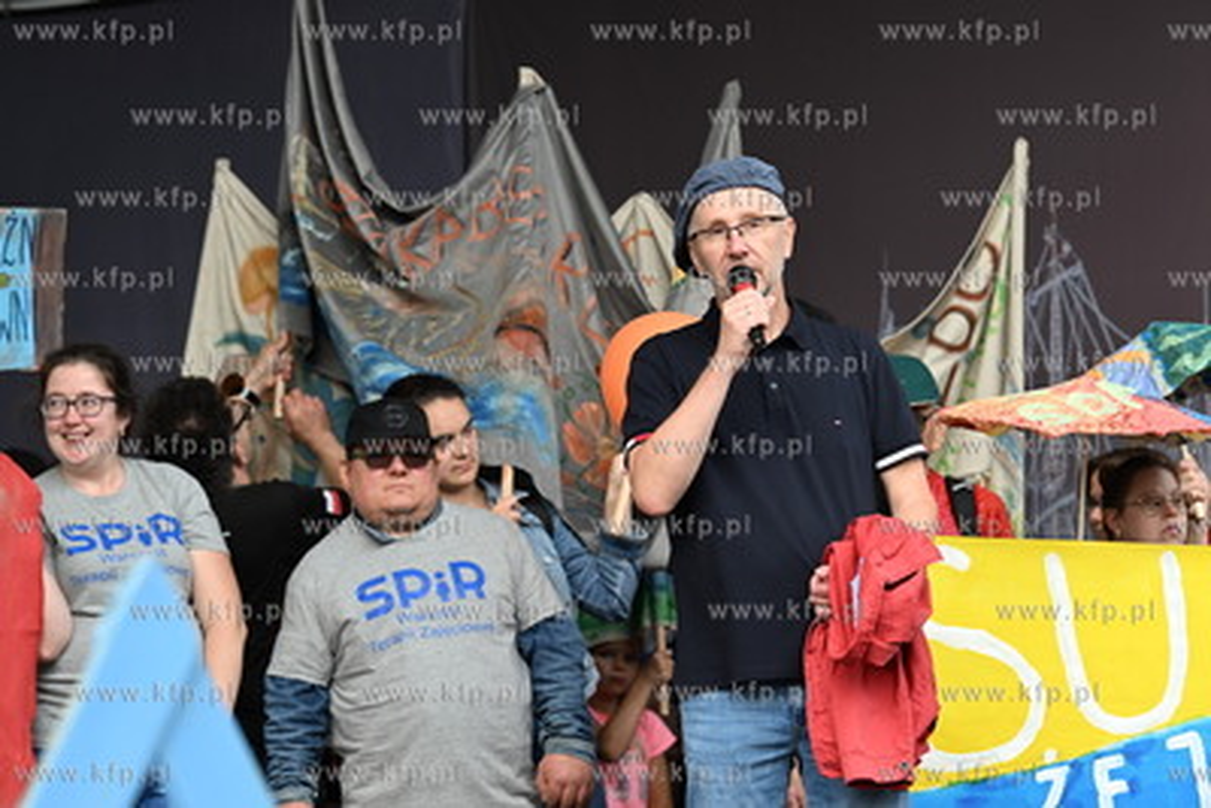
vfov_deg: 8.3
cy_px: 404
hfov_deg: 12.4
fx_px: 5552
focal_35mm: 165
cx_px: 606
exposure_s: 1/640
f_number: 5.6
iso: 500
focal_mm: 165
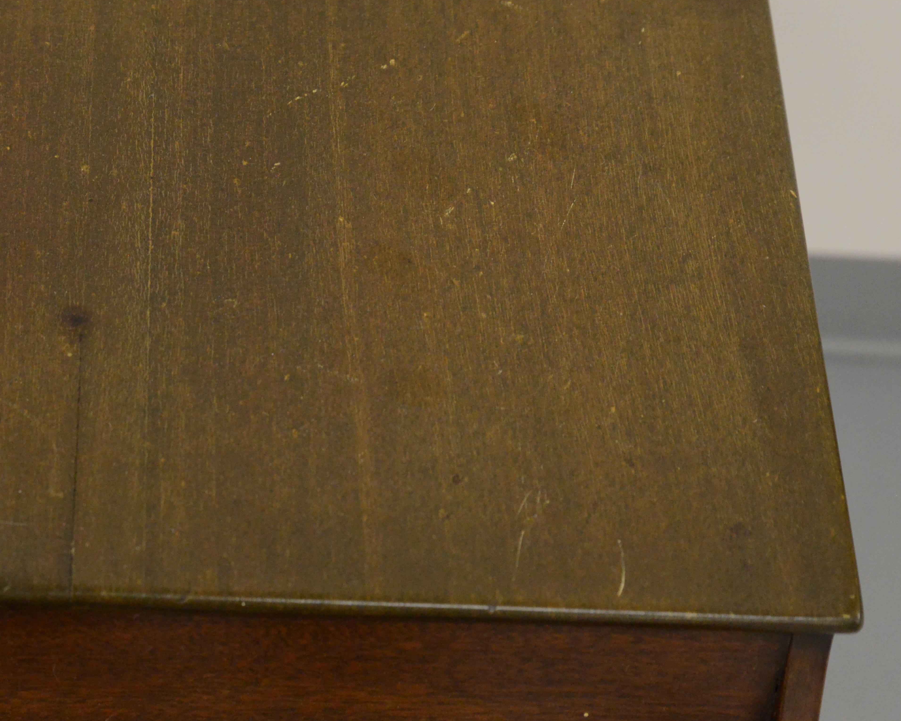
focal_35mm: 87
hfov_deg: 21.6
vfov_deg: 17.6
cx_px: 143
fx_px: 2320
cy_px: 211
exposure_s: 1/125
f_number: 5
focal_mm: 48
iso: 4000
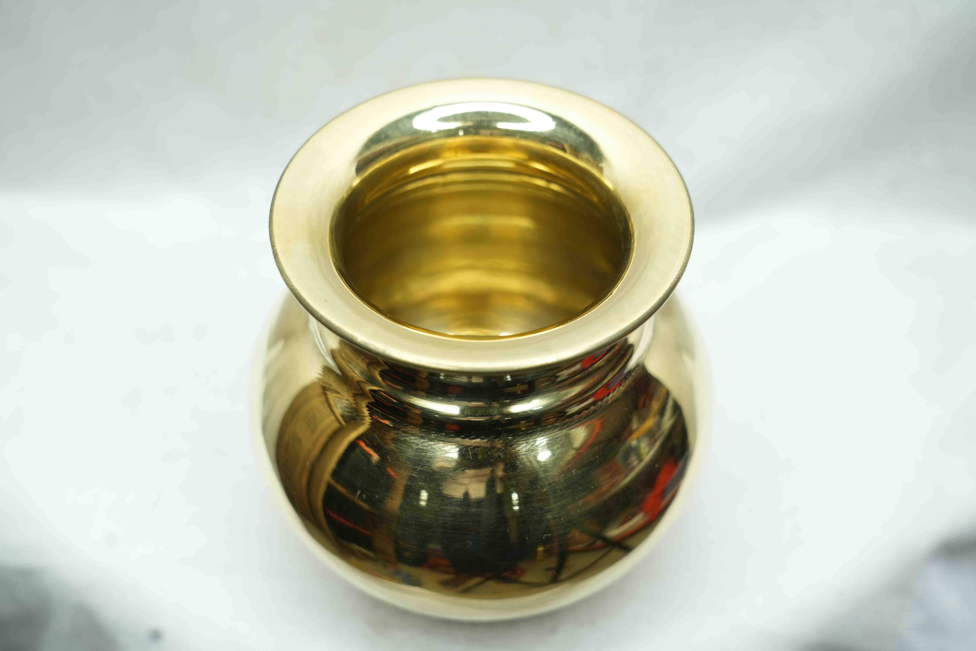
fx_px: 1464
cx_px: 488
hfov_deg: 36.9
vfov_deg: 25.1
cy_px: 326
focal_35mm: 54
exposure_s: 1/80
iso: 400
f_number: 5.6
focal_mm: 54
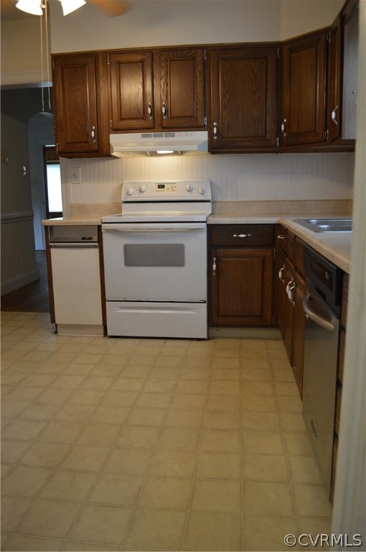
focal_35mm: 27
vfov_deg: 67.4
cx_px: 183
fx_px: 413
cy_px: 276
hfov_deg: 47.8
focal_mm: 18
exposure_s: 1/50
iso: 400
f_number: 3.5
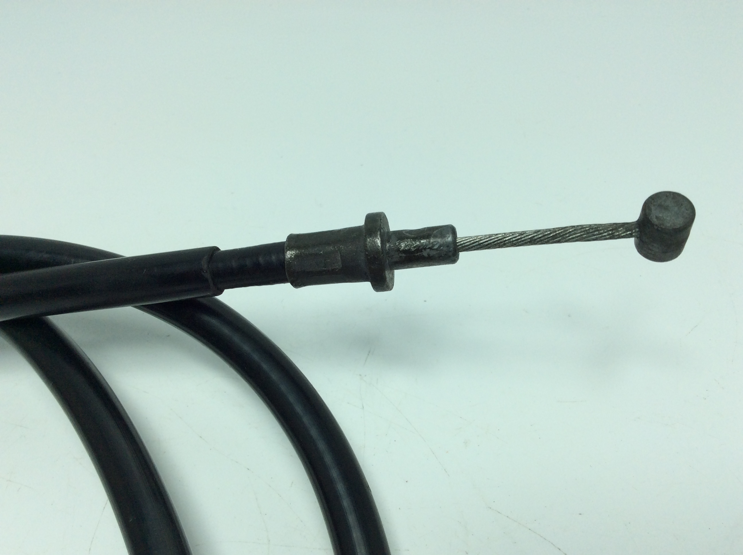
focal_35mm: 32
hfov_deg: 56.9
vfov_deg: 44.1
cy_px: 278
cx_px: 372
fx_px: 686
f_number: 2.4
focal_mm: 3.3
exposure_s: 1/539
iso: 32
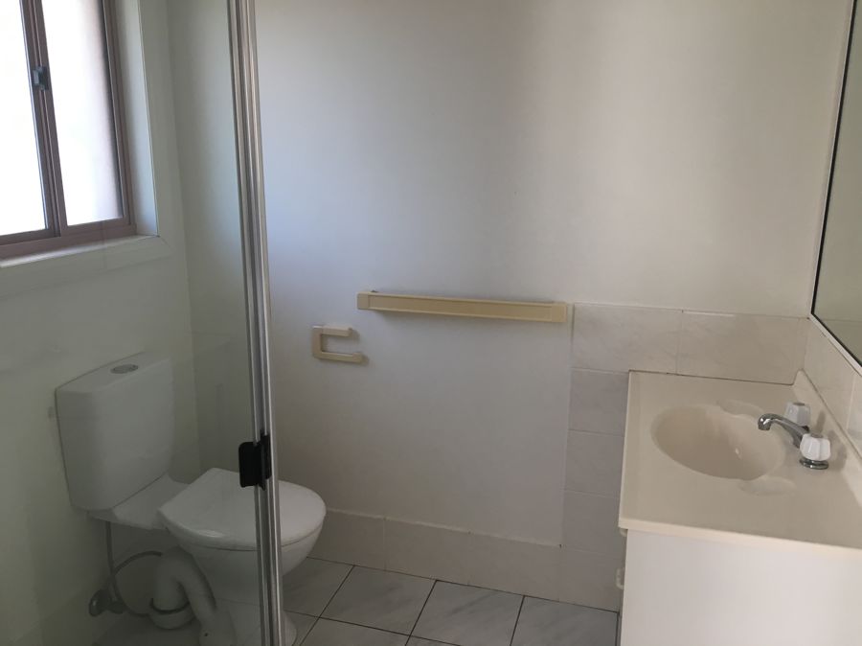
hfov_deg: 61.7
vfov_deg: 48.2
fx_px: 722
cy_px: 323
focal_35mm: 29
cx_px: 431
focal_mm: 4.15
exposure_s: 1/33
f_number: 2.2
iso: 32
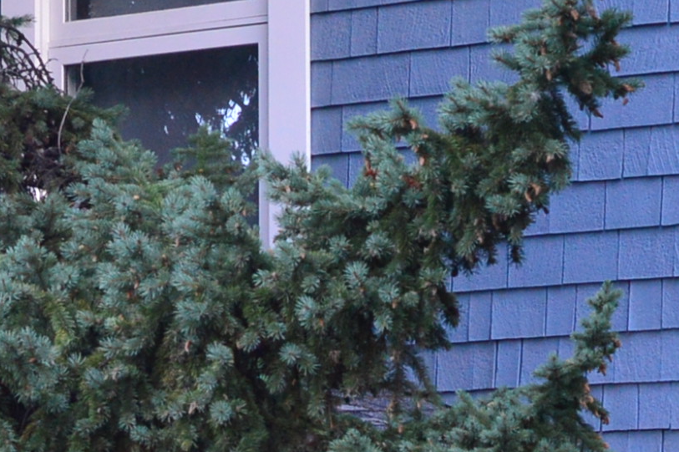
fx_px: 4237
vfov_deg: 6.1
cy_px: 584
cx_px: 446
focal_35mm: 225
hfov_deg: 9.2
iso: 400
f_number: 6.3
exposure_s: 1/20
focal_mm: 27
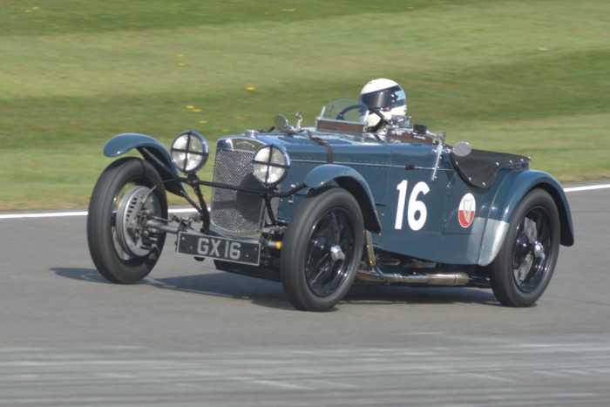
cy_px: 204
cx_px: 305
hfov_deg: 5.7
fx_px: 6101
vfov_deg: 3.8
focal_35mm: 360
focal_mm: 240
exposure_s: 1/400
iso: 400
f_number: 11
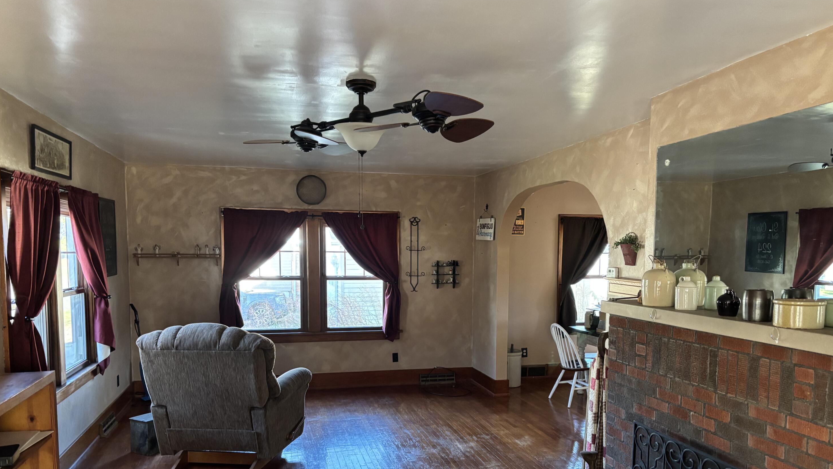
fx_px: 641
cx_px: 424
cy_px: 298
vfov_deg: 39.9
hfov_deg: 66.1
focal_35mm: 29
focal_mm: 5.96
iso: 500
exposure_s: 1/60
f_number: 1.6
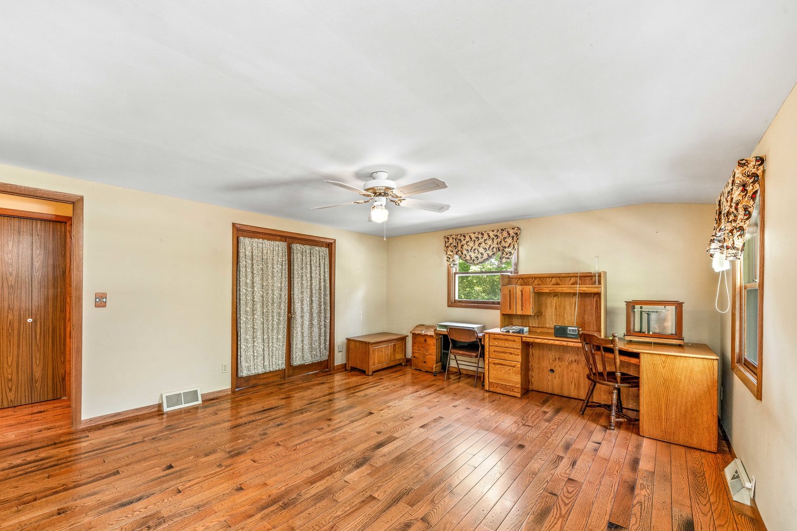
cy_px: 292
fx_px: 310
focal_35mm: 14
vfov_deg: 81.0
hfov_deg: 103.5
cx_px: 341
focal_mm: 12
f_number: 9
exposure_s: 1/8
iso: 400
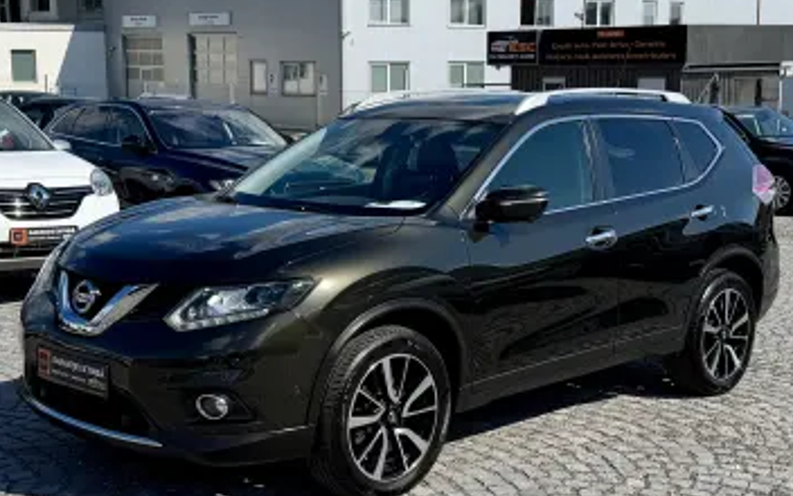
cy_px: 275
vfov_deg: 47.5
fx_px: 562
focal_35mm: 26
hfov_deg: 70.4
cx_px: 401
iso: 80
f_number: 1.78
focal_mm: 6.76
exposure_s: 1/6173
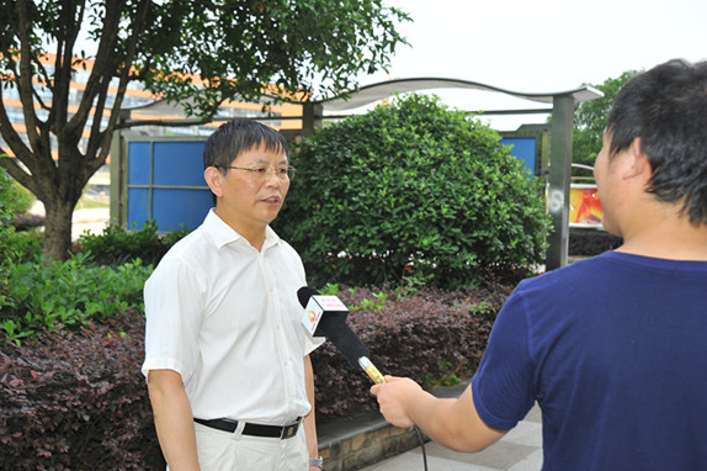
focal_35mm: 47
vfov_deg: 28.6
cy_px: 244
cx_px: 351
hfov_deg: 41.9
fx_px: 922
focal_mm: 45
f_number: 6.3
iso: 200
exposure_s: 1/160
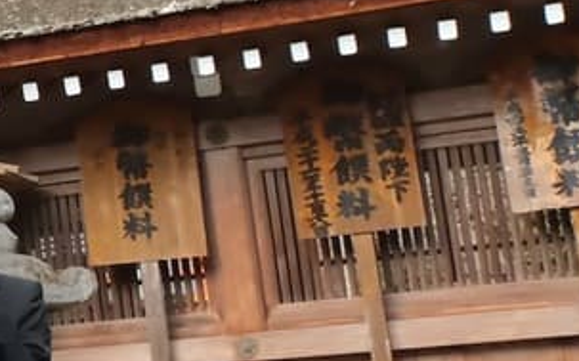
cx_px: -680
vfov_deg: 10.4
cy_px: 147
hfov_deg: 13.5
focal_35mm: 126
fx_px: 1987
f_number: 9
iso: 1600
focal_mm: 17
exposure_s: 1/250
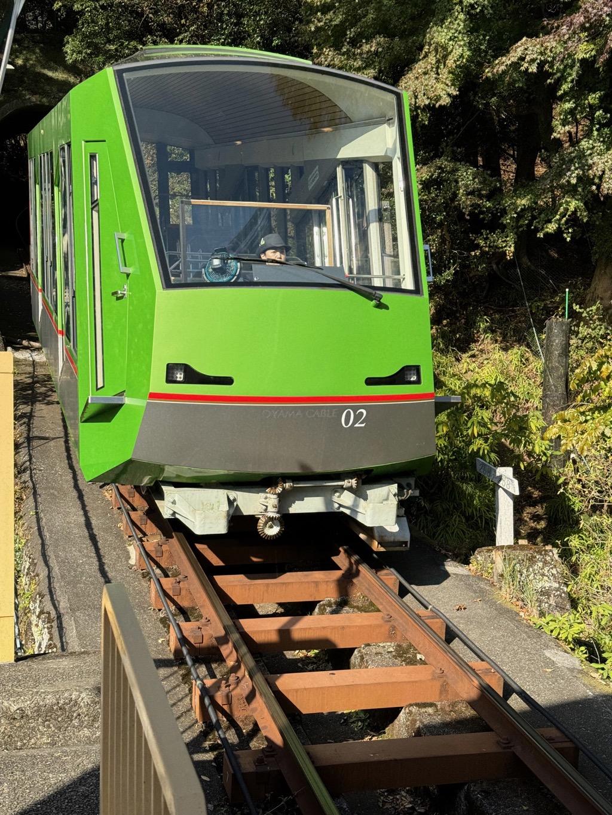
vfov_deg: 39.7
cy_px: 408
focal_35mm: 48
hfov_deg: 30.3
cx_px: 306
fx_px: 1131
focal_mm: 6.86
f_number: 1.78
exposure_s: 1/1923
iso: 64
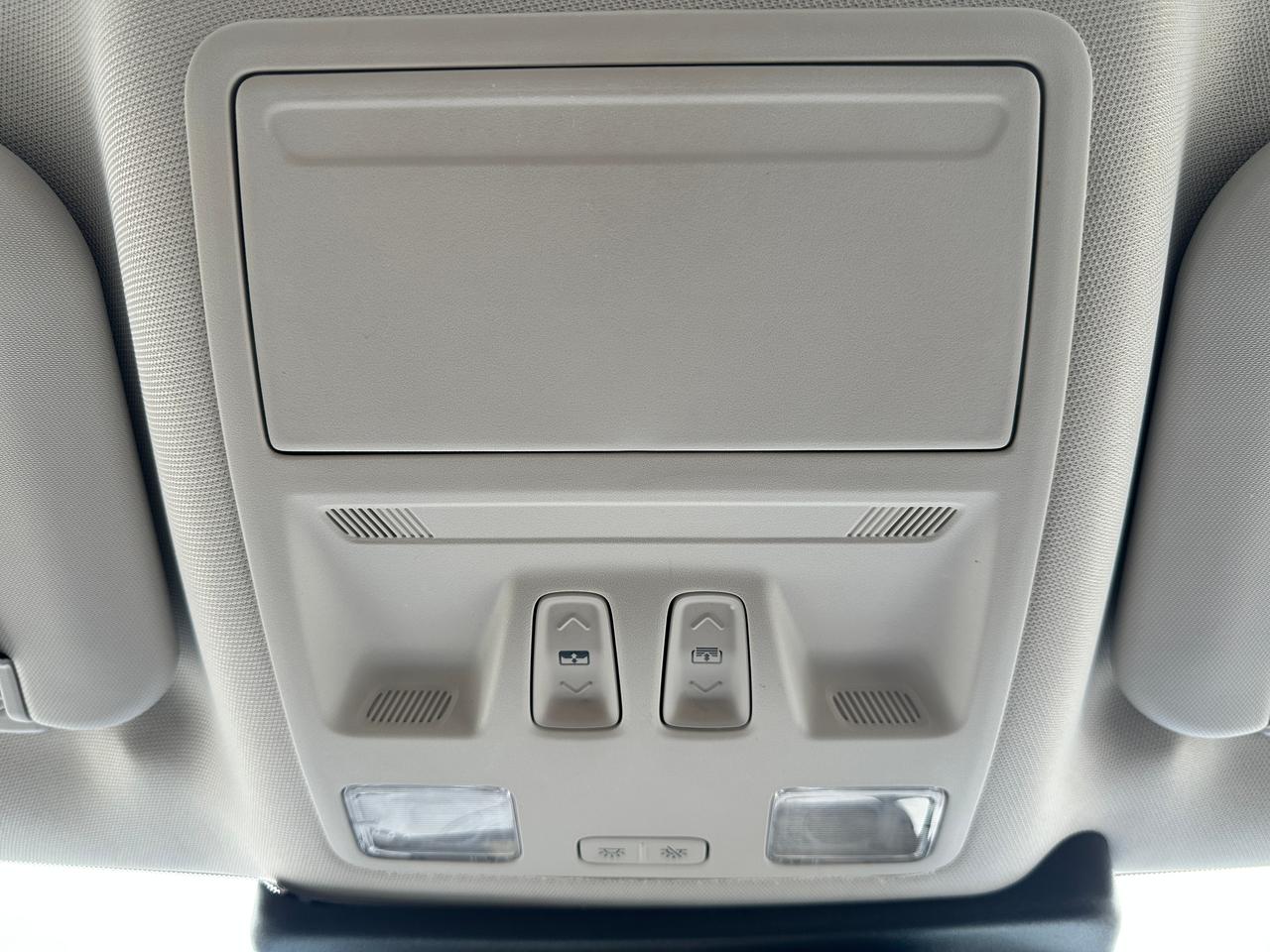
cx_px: 635
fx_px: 881
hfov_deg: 71.6
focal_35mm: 24
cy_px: 476
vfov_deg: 56.8
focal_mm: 6.86
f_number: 1.78
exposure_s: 1/302
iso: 80
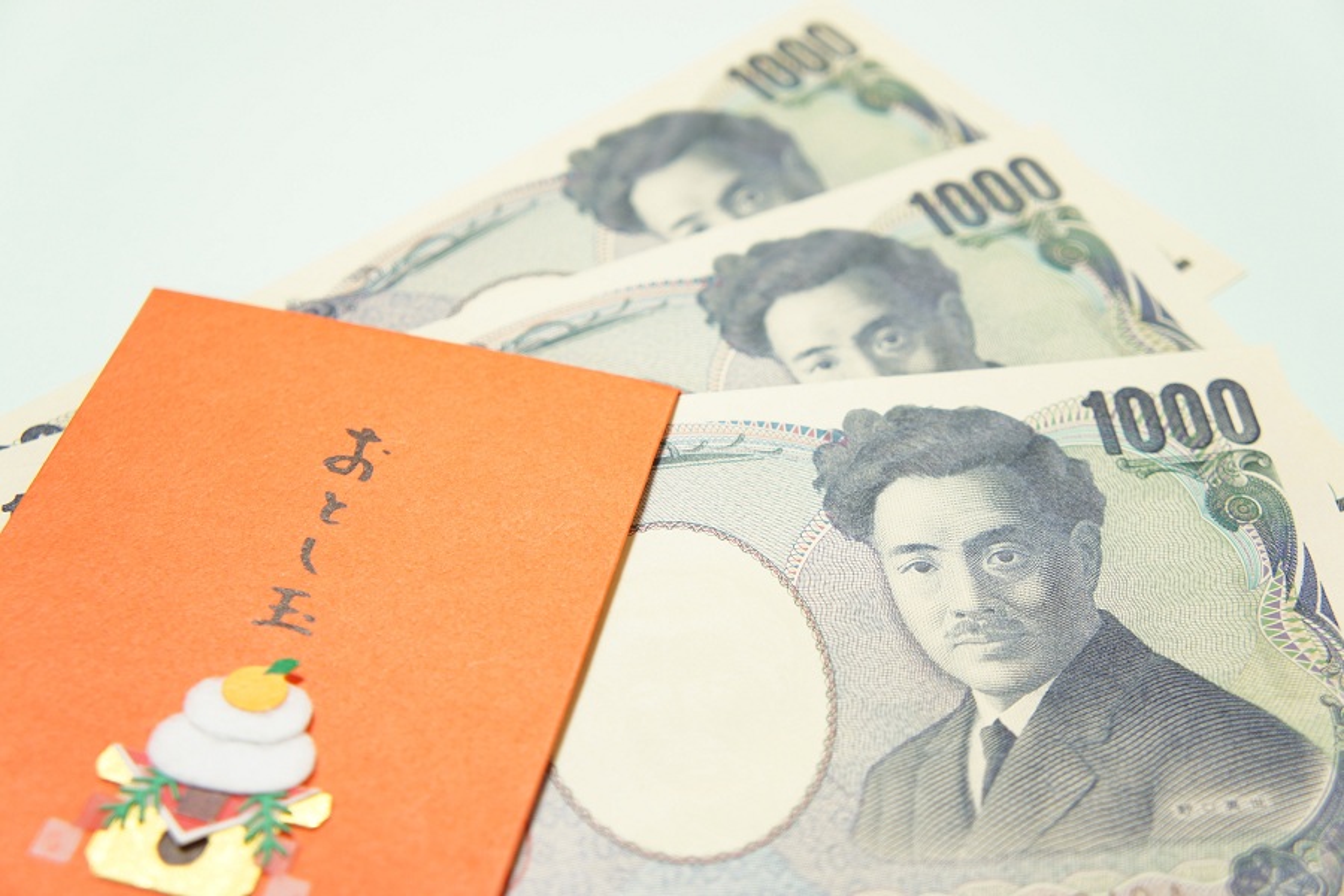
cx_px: 672
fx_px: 2016
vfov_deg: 25.1
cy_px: 448
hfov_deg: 36.9
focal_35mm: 54
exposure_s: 1/5
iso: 200
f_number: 4.5
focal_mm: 36
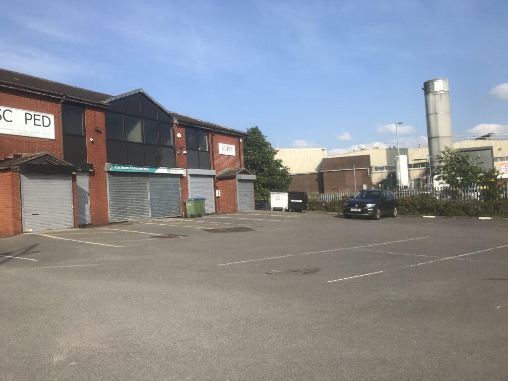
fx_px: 411
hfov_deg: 63.4
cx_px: 254
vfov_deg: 49.7
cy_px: 190
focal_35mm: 28
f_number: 1.8
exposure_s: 1/2227
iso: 20
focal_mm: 3.99
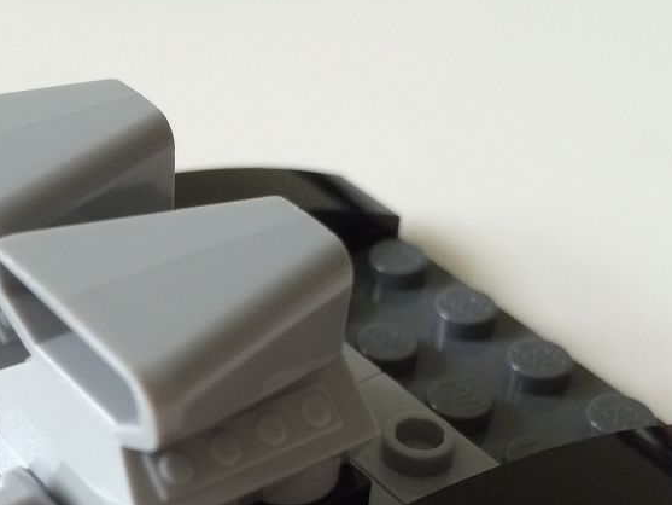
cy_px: 498
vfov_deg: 20.9
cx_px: 182
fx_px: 1320
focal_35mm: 68
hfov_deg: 28.2
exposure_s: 1/30
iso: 80
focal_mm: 4.15
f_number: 2.2
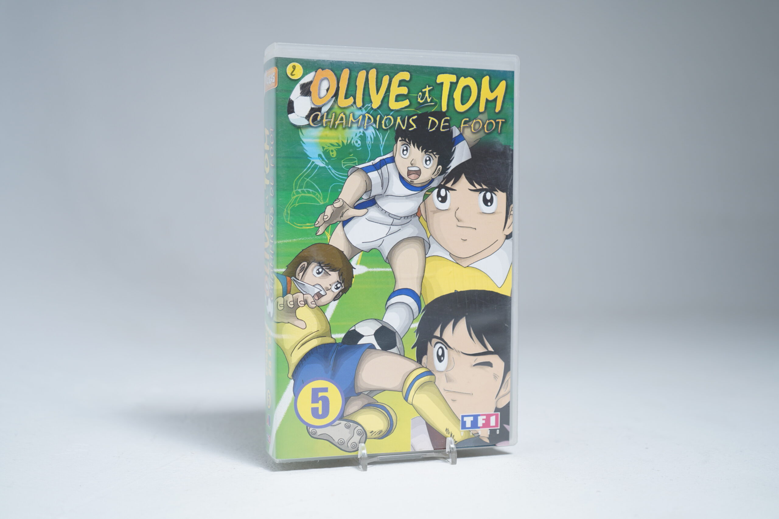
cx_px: 390
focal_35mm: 41
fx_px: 887
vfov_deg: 32.6
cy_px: 260
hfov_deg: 47.4
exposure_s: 1/13
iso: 160
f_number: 4.5
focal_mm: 41
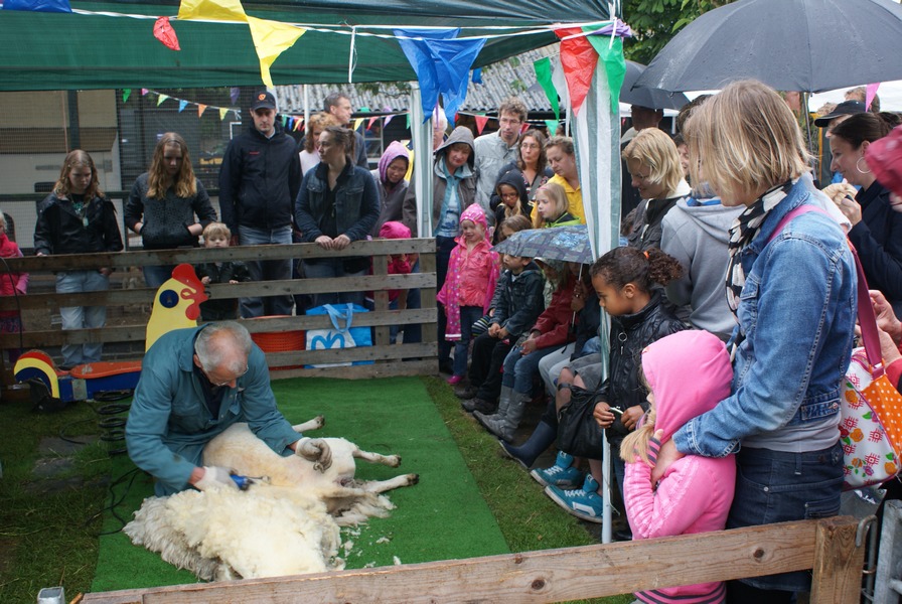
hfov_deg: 53.1
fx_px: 903
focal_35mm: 36
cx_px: 451
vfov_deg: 37.0
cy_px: 302
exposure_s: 1/50
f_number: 5.6
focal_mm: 24
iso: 100
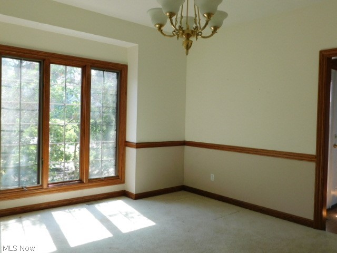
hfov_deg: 60.0
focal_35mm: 30
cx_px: 168
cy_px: 126
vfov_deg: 46.8
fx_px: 292
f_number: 3.2
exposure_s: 1/100
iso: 125
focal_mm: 5.3
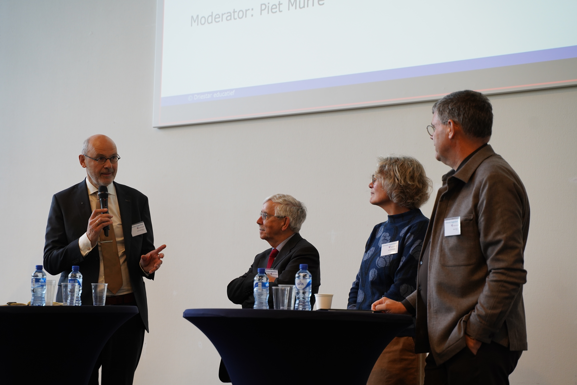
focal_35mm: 75
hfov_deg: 27.0
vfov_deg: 18.2
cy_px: 192
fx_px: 1202
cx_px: 288
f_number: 4
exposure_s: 1/160
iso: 1000
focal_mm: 75
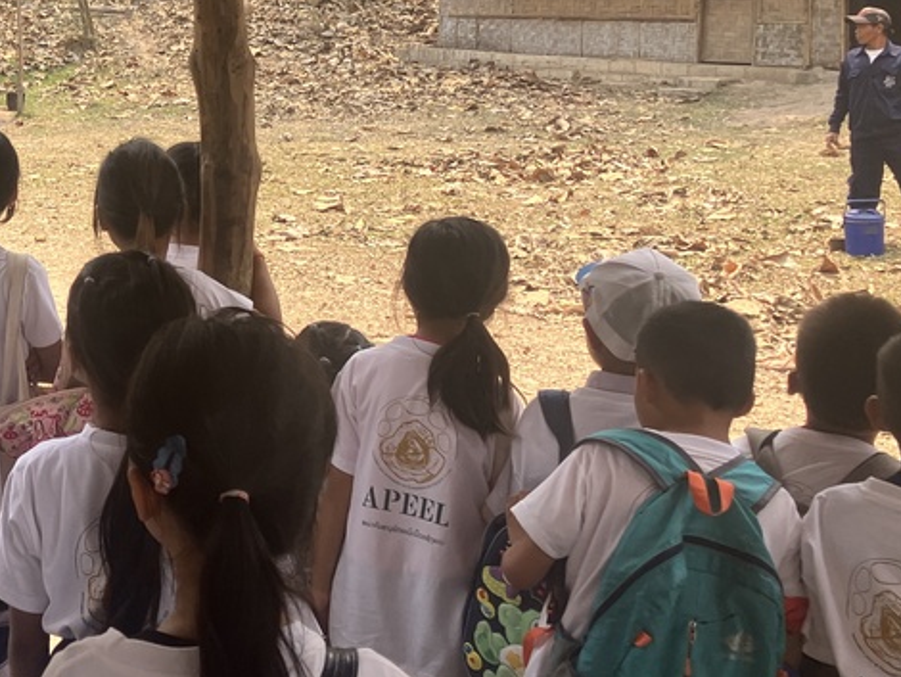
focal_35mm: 60
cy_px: 105
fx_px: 1563
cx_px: -23
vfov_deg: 23.9
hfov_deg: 29.8
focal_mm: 3.99
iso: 32
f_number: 1.8
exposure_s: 1/422
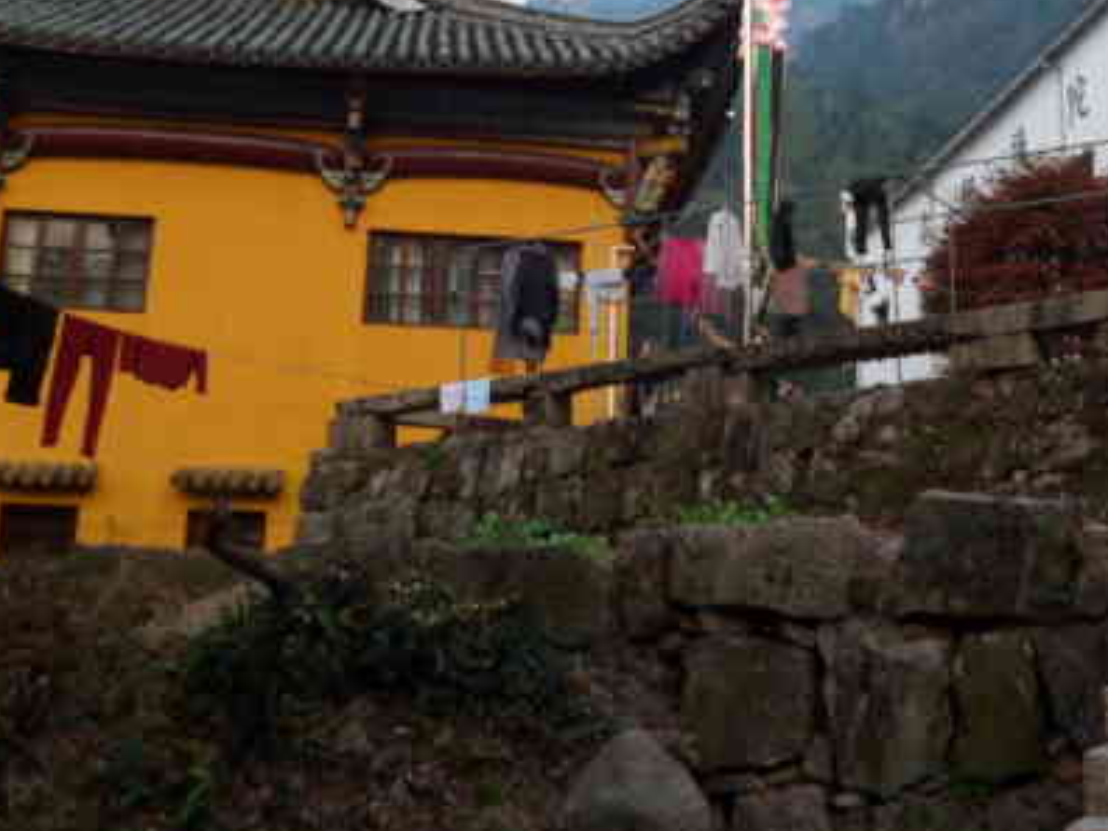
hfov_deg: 40.6
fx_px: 1472
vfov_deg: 30.9
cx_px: 764
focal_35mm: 46
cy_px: 197
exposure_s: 1/125
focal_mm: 4.9
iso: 100
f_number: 3.3
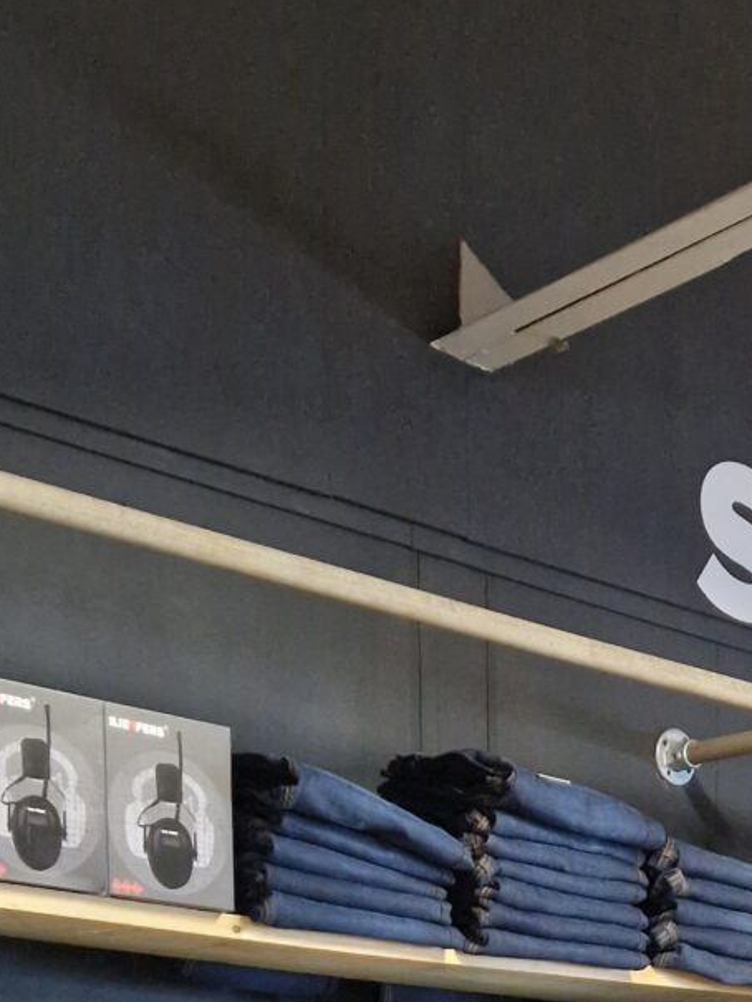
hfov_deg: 19.8
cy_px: 1438
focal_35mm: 73
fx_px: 2114
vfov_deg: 22.6
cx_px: 677
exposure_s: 1/100
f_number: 1.8
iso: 640
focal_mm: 5.4
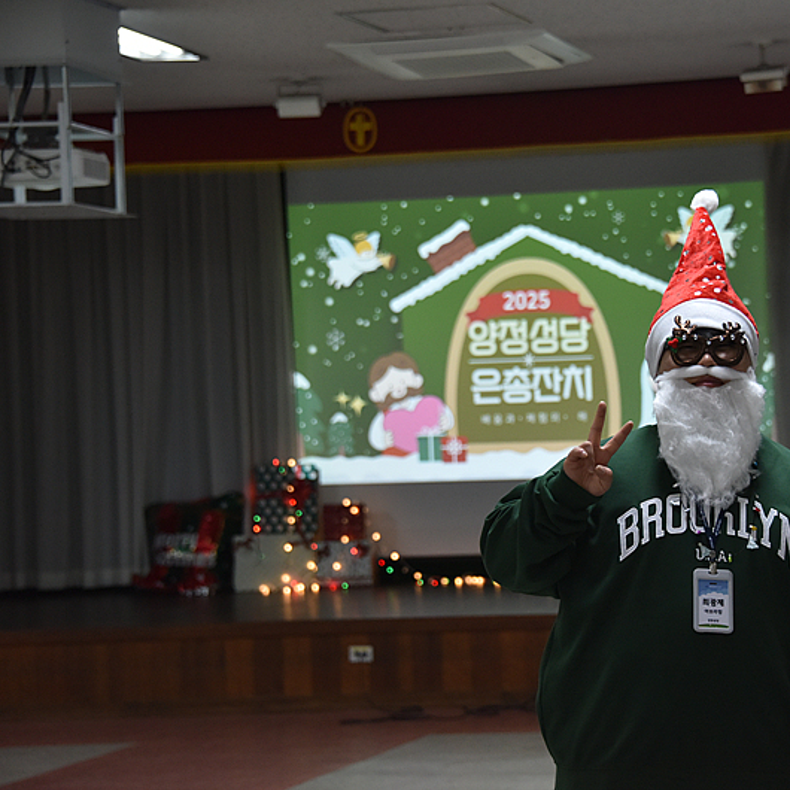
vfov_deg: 14.8
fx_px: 3047
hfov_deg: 14.7
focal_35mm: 118
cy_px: 394
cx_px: 563
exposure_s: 1/125
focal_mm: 92
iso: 1800
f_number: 5.6
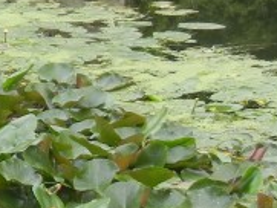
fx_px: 1361
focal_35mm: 170
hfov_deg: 11.1
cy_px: -31
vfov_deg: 8.7
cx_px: -144
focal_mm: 5.4
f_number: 3.5
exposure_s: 1/288
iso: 160
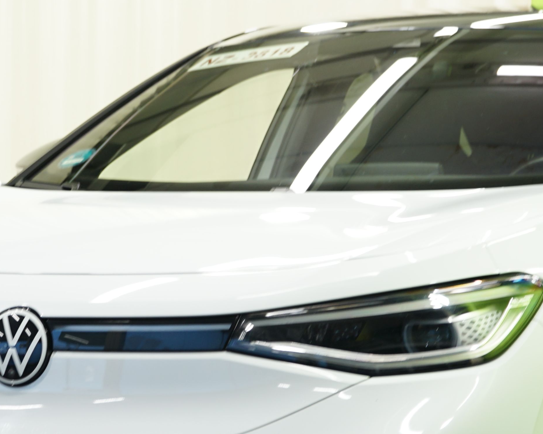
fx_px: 2813
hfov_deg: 11.0
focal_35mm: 175
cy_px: 328
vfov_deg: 8.8
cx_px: 316
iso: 200
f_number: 5
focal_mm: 58
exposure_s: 1/10
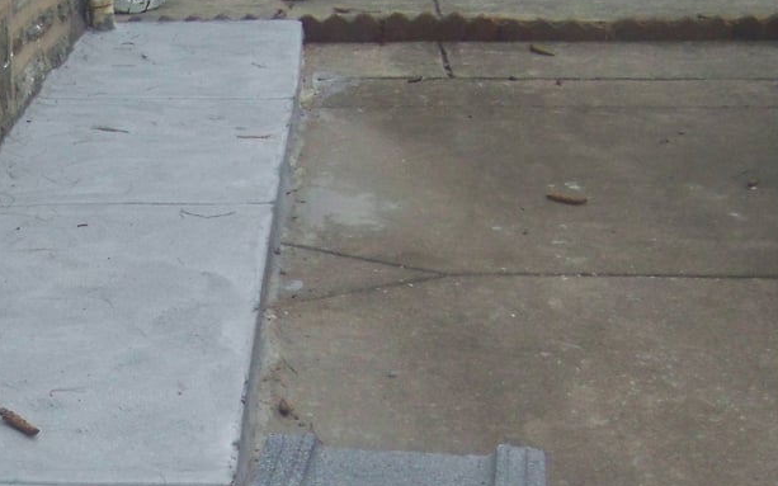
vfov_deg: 15.2
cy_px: 577
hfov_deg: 24.3
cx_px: 91
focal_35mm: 83
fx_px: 1760
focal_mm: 5.85
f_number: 2.8
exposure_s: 1/800
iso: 200
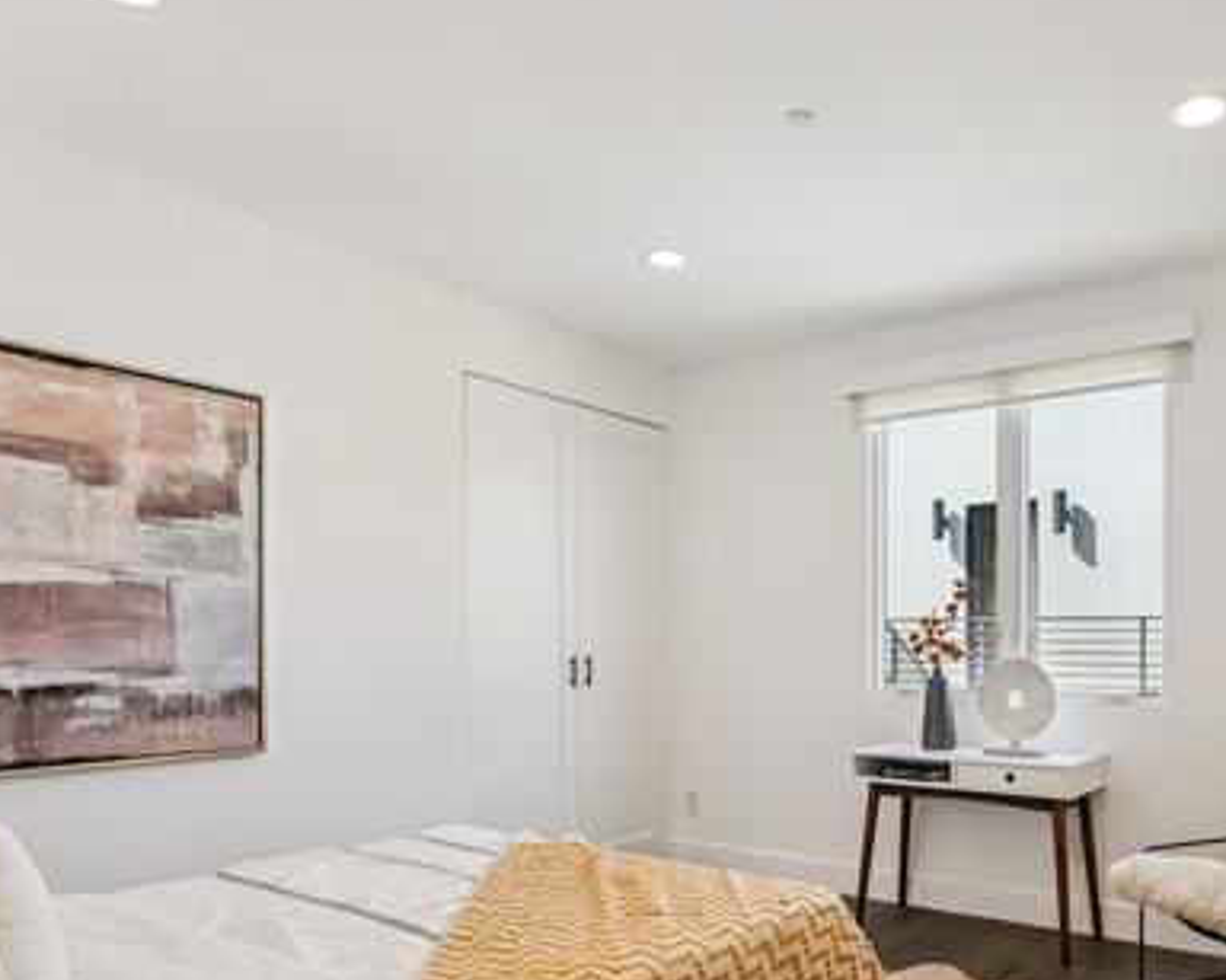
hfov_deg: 65.0
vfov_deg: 55.6
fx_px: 907
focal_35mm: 25
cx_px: 881
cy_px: 654
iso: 400
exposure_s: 1/40
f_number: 8
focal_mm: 16
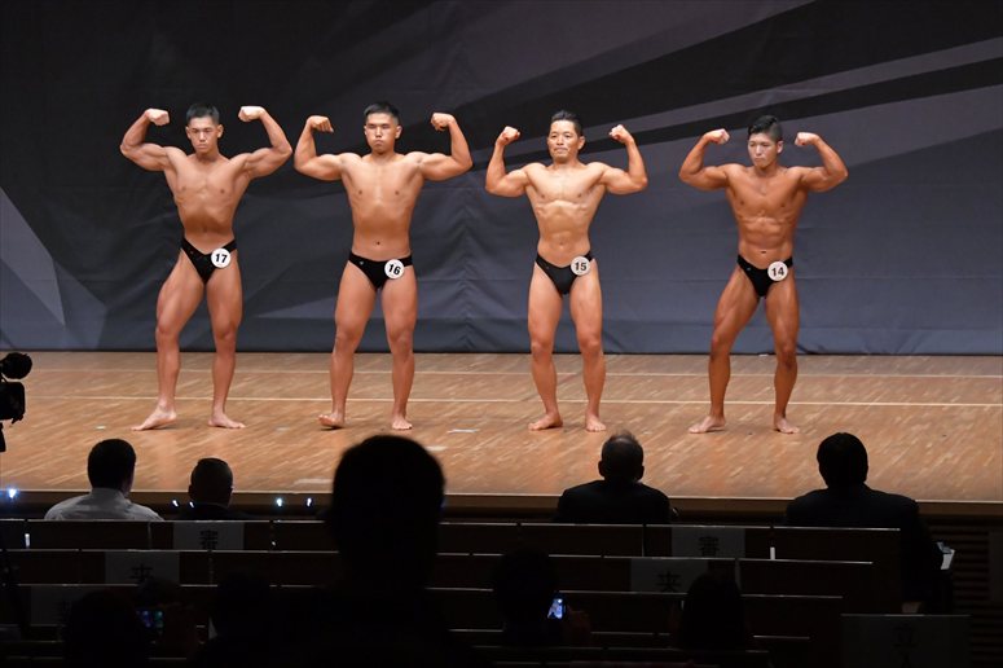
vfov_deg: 9.1
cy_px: 334
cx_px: 502
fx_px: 4177
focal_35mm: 150
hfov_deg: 13.7
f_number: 5.6
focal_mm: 100
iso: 6400
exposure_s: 1/400
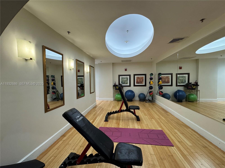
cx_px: 112
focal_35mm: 14
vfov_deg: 85.7
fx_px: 91
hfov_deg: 102.1
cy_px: 84
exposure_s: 1/60
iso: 200
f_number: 2.2
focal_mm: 2.22
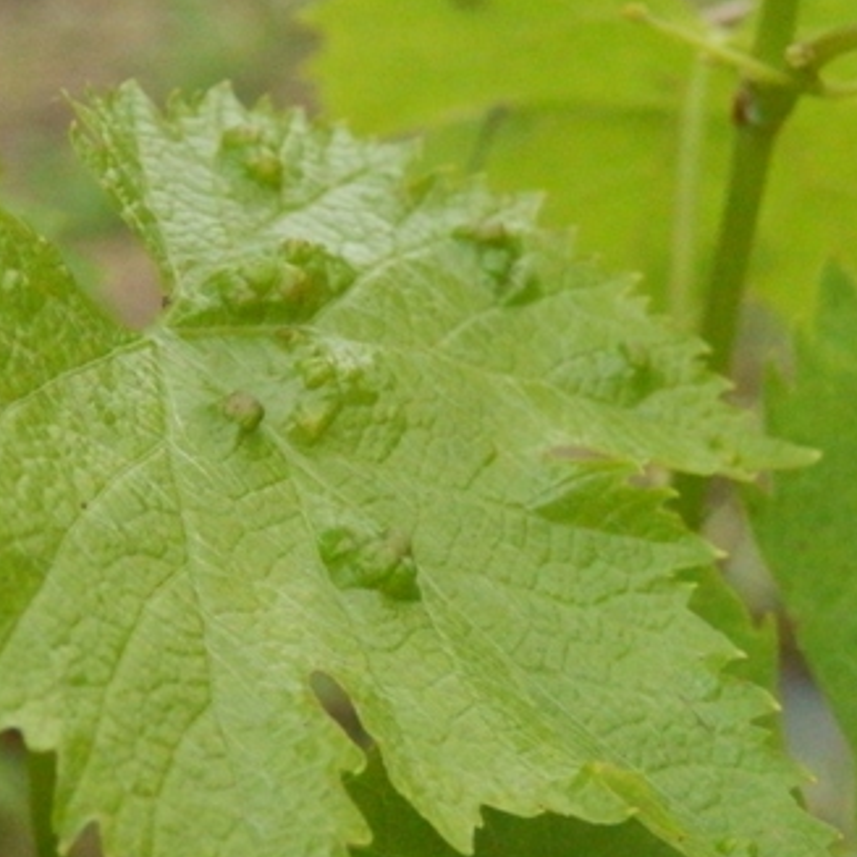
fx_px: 2241
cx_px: 438
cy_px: 430
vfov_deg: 21.7
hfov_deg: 21.7
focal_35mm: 80
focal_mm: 11.9
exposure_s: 1/400
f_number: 12.4
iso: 3200
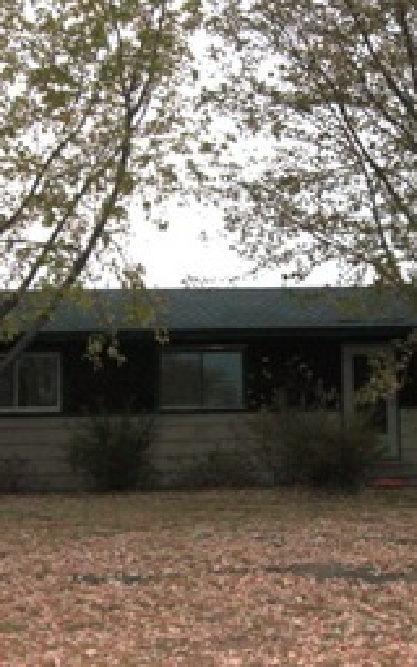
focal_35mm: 56
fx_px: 1018
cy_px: 331
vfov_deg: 36.3
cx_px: 313
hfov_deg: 22.9
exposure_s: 1/60
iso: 200
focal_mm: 6.9
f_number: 3
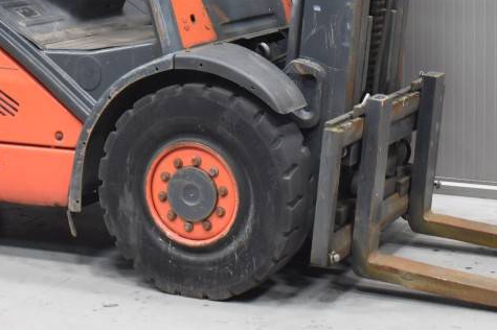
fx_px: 1255
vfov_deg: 14.6
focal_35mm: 91
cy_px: -52
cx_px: 135
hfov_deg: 22.2
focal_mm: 24
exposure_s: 1/30
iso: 1250
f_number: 4.5
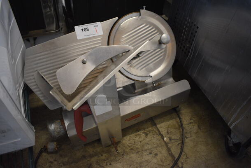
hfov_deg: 67.3
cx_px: 126
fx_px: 188
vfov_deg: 48.0
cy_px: 84
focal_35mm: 27
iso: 1400
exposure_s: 1/125
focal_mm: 18
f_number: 3.5
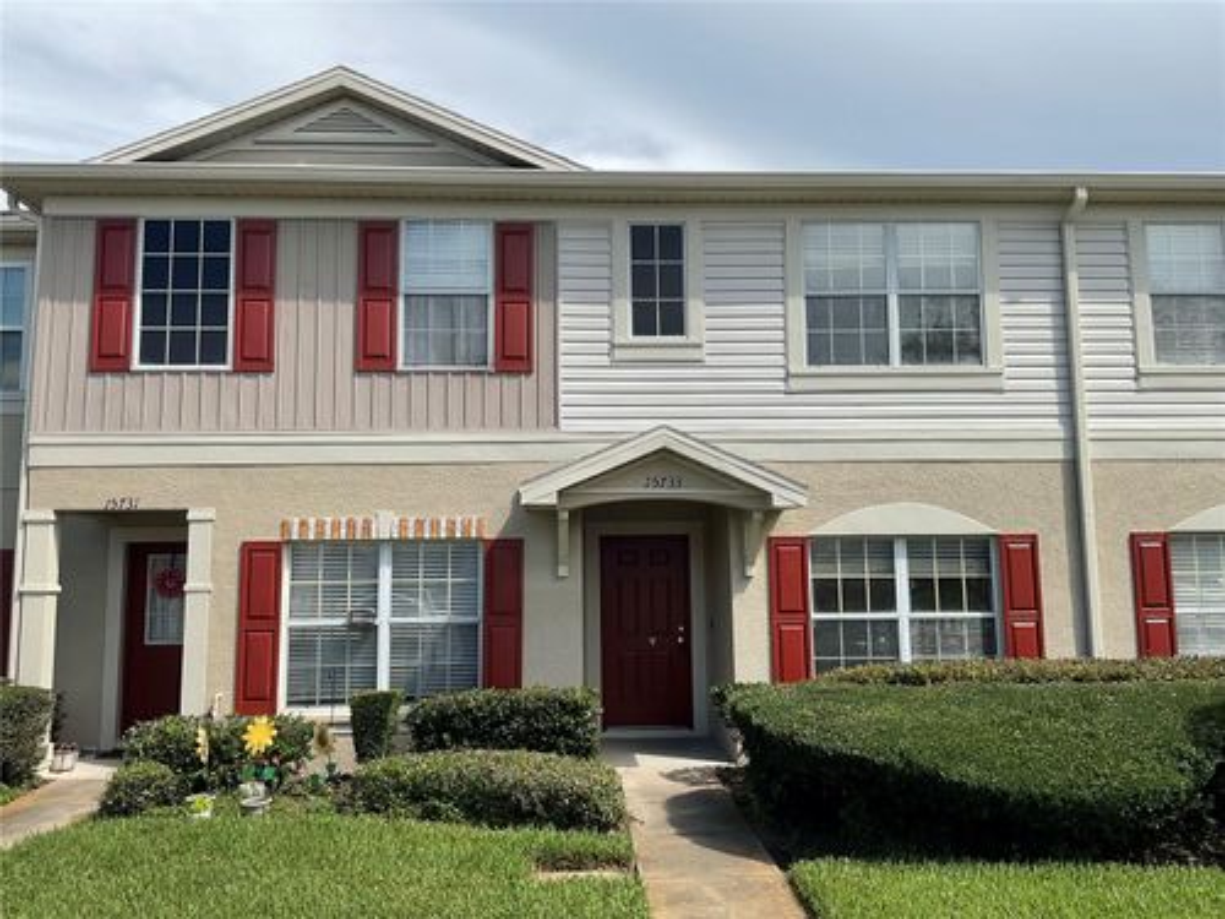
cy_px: 460
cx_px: 612
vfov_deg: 48.2
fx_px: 1026
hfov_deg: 61.7
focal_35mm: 29
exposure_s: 1/1730
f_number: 1.8
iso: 16
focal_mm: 3
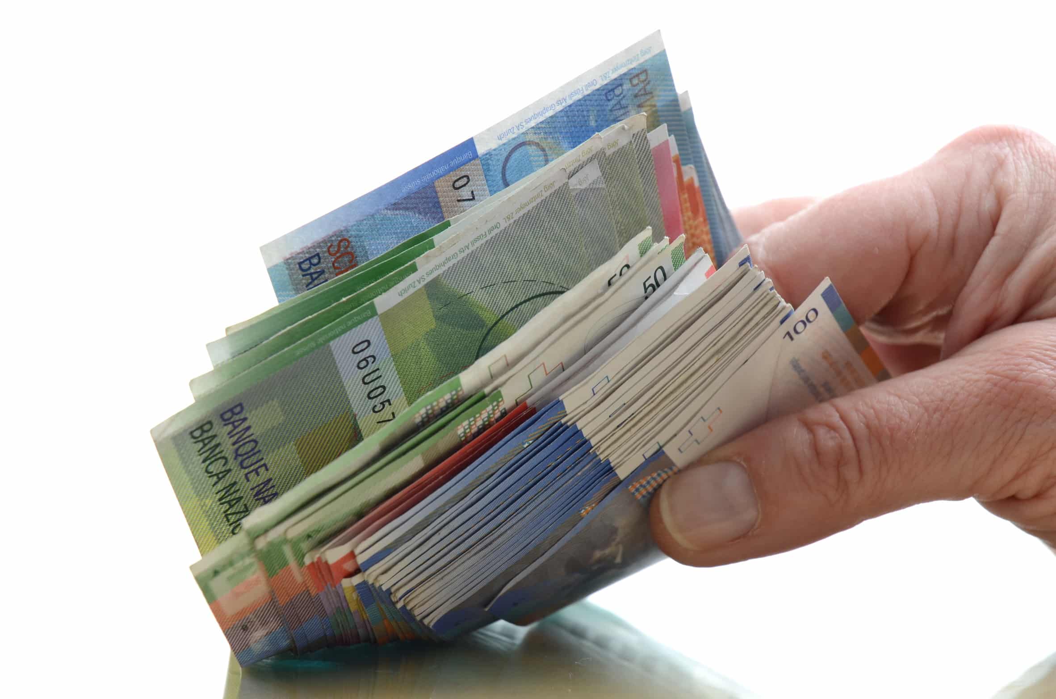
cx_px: 528
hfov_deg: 19.5
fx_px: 3073
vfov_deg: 13.0
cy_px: 350
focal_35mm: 105
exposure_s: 1/80
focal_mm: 70
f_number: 8
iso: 100
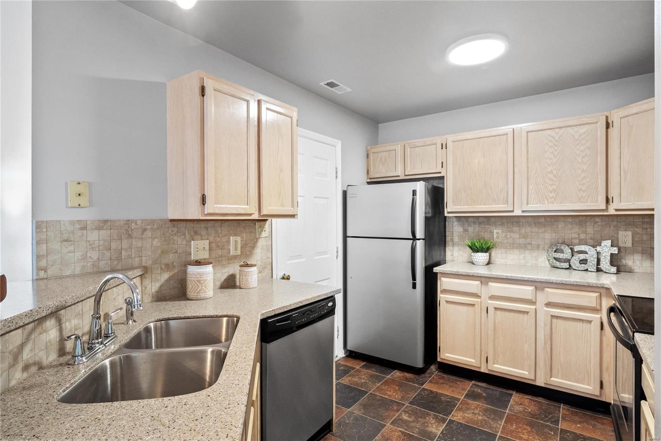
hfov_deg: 90.0
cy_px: 220
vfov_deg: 67.4
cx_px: 330
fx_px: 330
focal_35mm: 18
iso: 400
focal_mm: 9
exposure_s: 1/4
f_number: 8
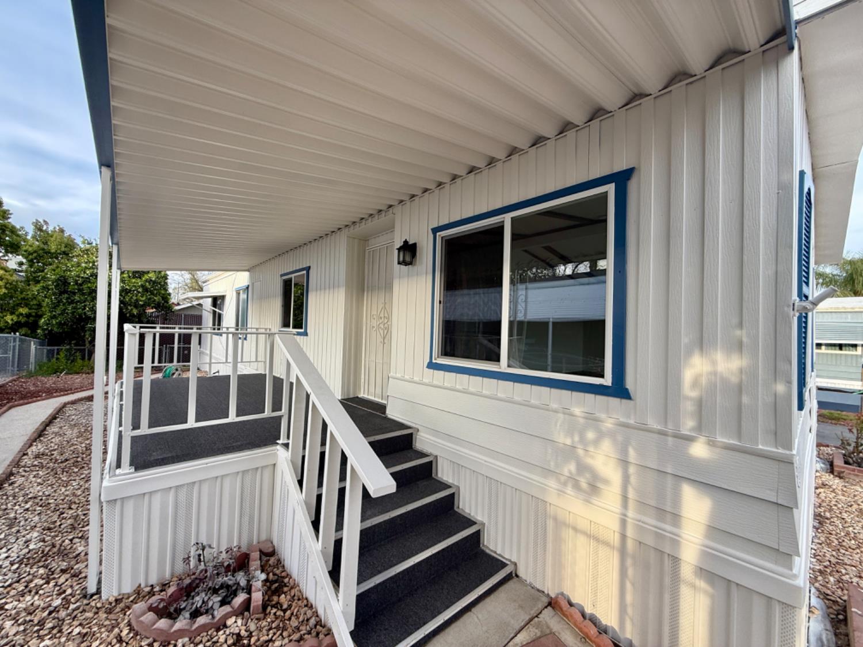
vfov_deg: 85.7
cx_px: 432
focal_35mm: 14
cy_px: 324
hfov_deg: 102.1
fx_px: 349
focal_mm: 2.22
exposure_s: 1/160
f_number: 2.2
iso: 50
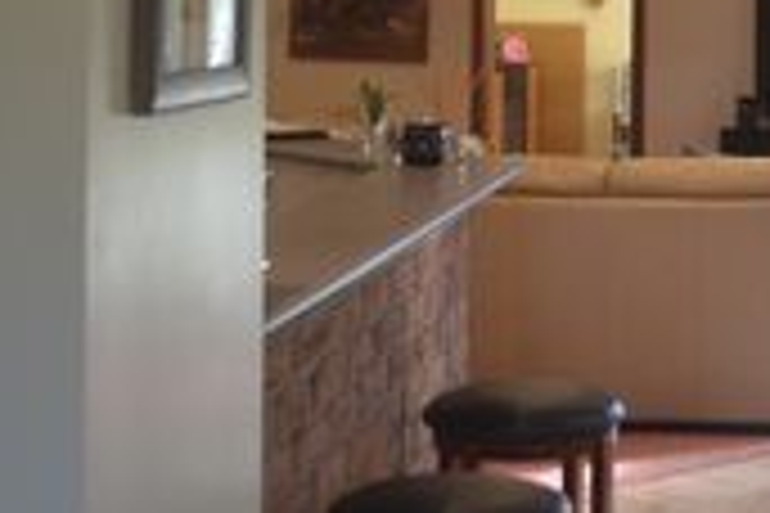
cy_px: -56
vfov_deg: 13.5
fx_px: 2117
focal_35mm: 99
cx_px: 941
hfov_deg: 19.3
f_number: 4
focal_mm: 24
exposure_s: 1/50
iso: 400
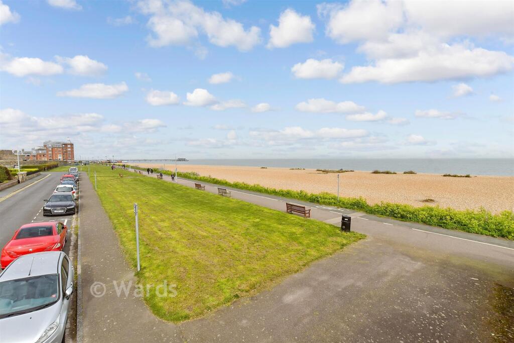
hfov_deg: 100.4
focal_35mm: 15
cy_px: 172
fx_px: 214
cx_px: 257
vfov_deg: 77.3
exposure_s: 1/640
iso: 250
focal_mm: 10
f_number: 8
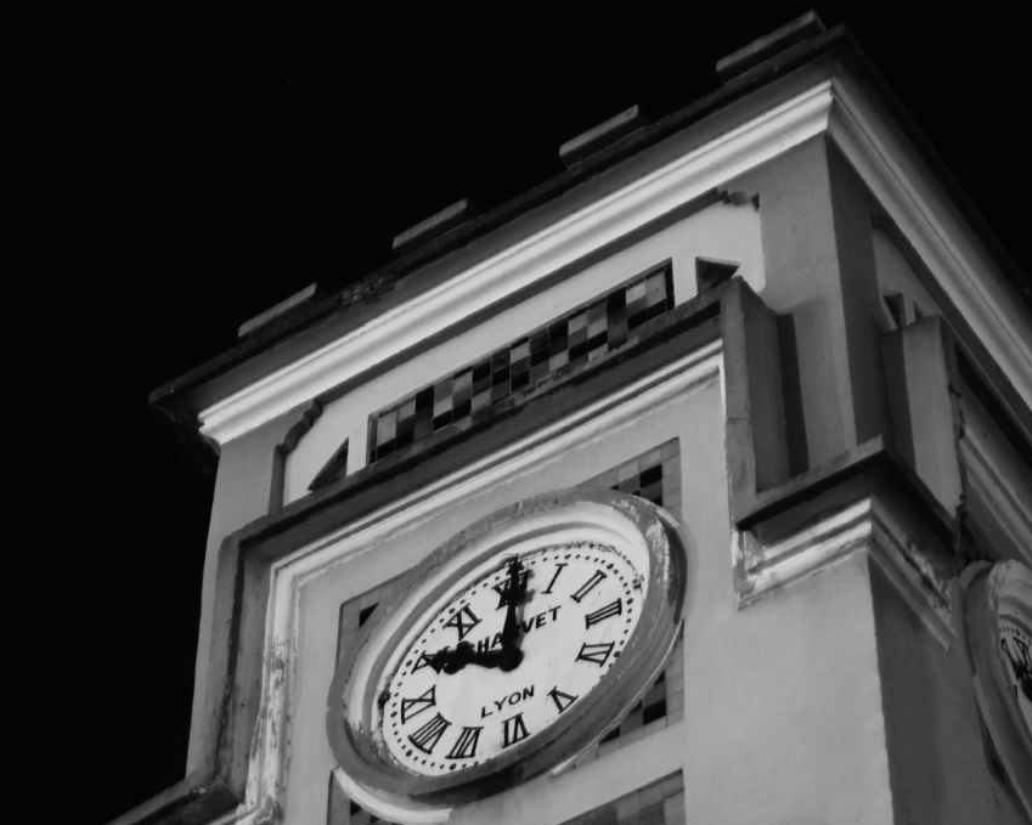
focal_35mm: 119
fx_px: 3634
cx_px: 446
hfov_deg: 16.2
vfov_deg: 13.0
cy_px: 412
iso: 180
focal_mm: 70
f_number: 5
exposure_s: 5
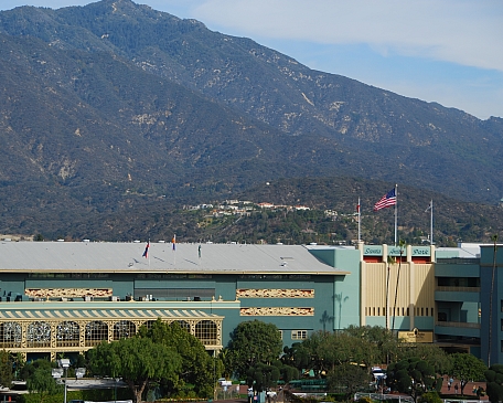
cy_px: 201
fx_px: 1899
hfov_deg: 15.1
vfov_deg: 12.1
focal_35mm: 128
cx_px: 233
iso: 100
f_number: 5.6
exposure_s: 1/500
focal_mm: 75
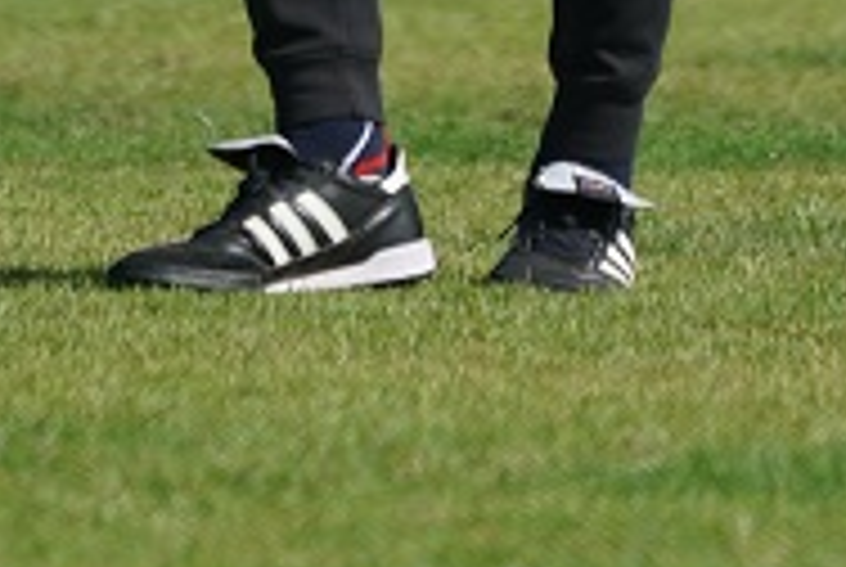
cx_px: 567
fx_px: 49498
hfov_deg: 1.0
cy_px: -842
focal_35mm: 2103
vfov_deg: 0.7
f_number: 5.6
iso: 200
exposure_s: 1/1250
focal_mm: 400
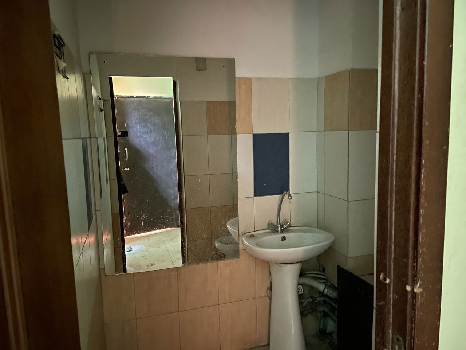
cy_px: 175
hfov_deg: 67.3
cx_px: 233
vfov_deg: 53.1
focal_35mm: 26
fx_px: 350
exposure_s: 1/8
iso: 1600
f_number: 1.6
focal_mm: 4.2
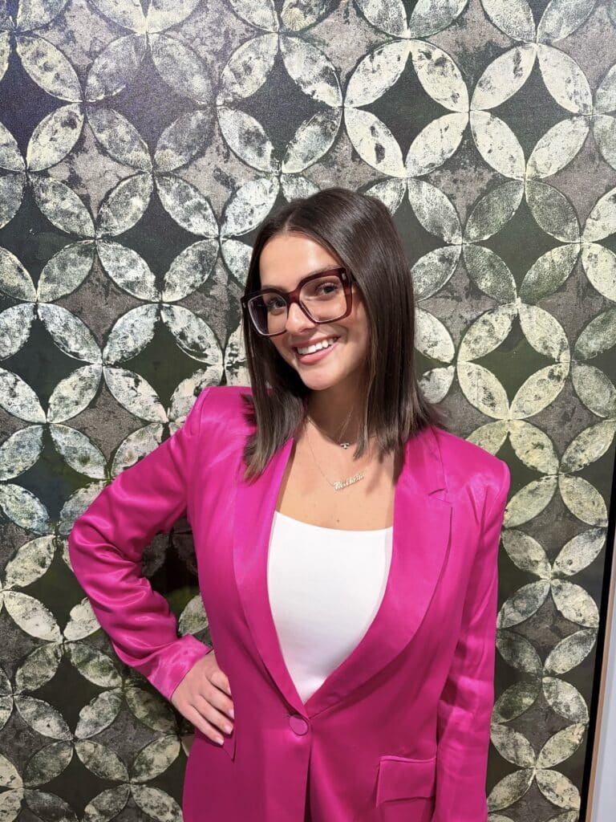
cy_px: 411
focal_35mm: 26
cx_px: 308
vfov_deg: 67.3
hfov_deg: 53.1
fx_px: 617
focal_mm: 5.96
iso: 320
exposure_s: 1/60
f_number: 1.6
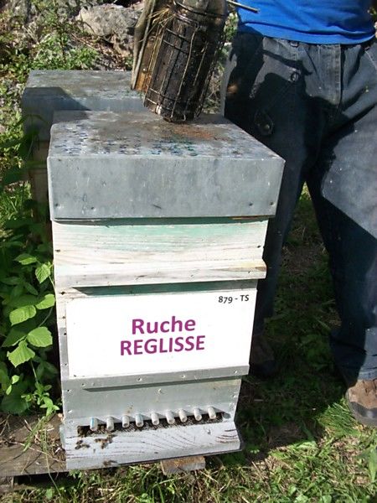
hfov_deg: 44.2
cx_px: 188
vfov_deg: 56.8
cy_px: 252
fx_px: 465
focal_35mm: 32
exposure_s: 1/250
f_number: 5.5
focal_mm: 5.7
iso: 80
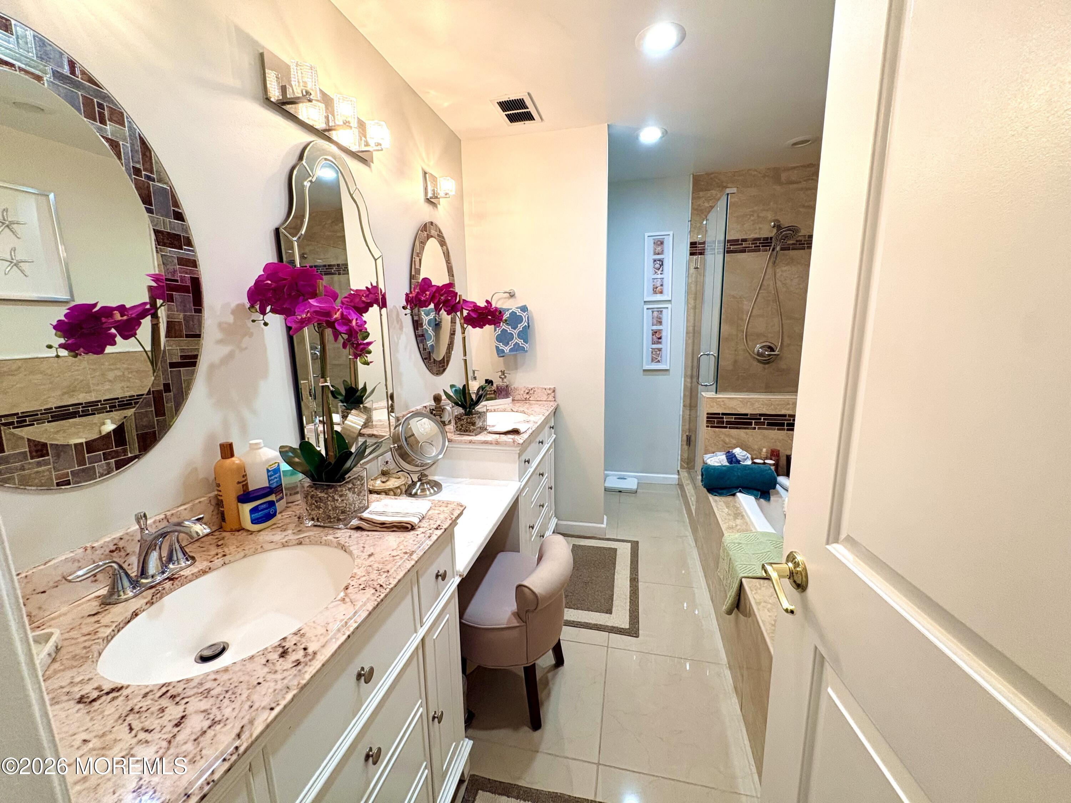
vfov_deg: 85.7
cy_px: 402
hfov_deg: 102.1
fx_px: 433
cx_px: 536
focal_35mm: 14
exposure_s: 1/120
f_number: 2.2
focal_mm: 2.22
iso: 250
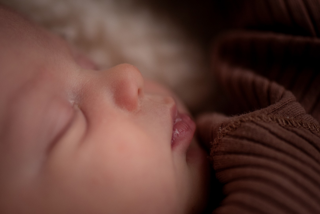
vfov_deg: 13.1
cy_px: 107
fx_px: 934
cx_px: 160
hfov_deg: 19.4
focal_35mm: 105
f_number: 3.2
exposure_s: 1/125
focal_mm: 105
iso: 800
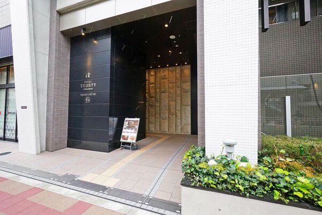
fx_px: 134
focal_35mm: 15
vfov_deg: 77.3
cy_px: 108
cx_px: 161
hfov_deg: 100.4
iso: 3200
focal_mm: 10
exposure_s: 1/60
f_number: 13
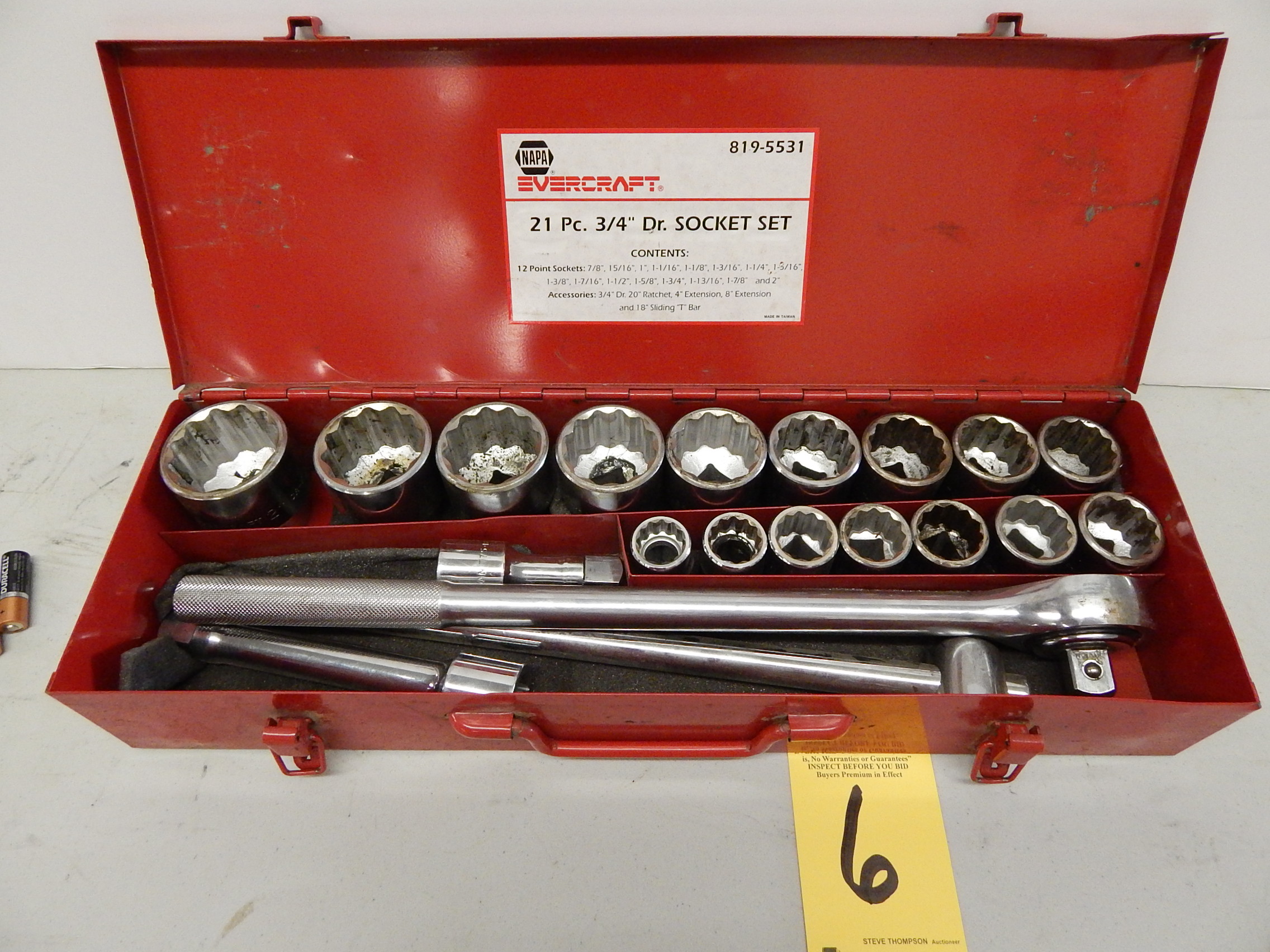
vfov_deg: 58.9
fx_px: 844
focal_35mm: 23
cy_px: 476
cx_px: 635
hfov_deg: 73.9
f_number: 3
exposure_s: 1/13
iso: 200
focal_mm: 4
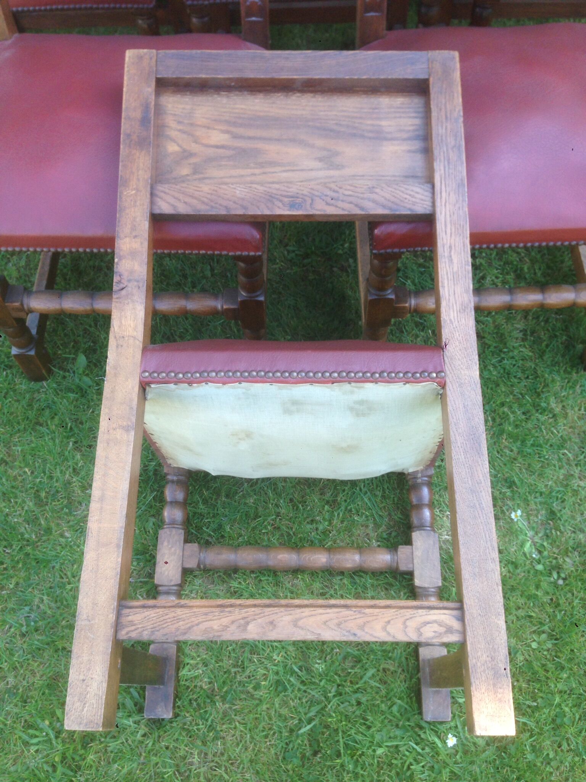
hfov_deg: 42.9
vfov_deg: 55.4
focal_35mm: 33
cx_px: 293
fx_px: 745
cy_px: 391
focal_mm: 4.12
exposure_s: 1/120
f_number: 2.4
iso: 50
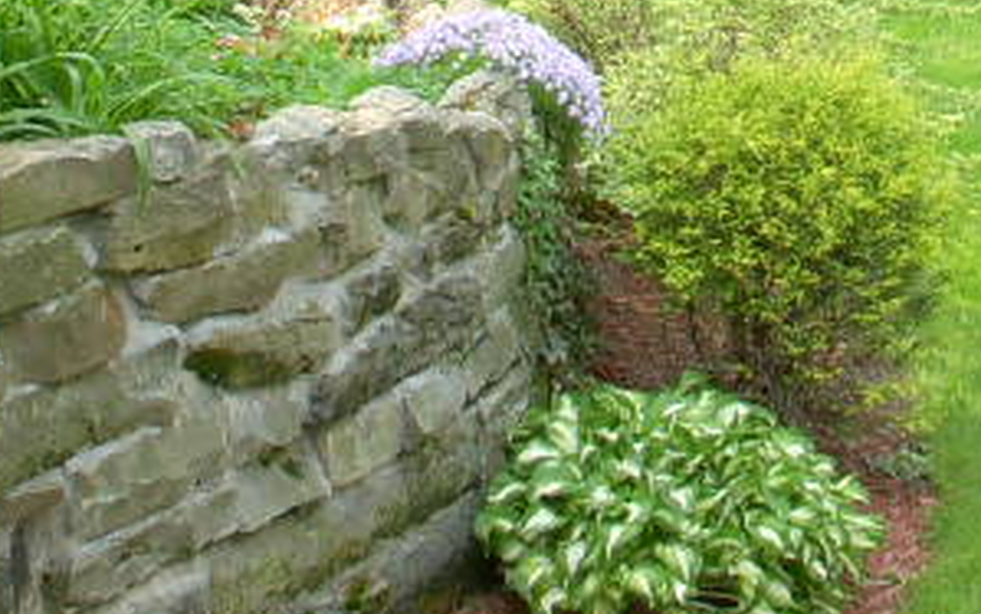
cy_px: -440
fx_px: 3690
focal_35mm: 138
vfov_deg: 9.1
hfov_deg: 15.1
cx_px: 738
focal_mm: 6.3
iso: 100
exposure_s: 1/80
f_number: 3.3
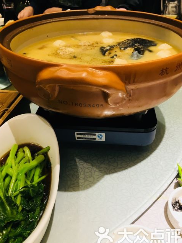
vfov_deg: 56.8
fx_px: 224
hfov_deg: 44.2
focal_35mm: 32
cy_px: 122
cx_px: 90
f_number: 2.2
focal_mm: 4.15
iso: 64
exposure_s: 1/33
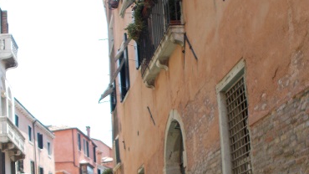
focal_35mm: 67
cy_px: 180
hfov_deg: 31.4
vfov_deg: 17.5
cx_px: 148
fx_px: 549
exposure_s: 1/200
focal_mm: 6
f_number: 3.6
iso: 80
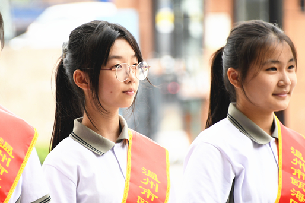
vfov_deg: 2.9
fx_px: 3954
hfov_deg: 4.4
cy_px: 85
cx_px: 107
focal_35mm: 467
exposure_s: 1/400
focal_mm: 300
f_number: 5.6
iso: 1000
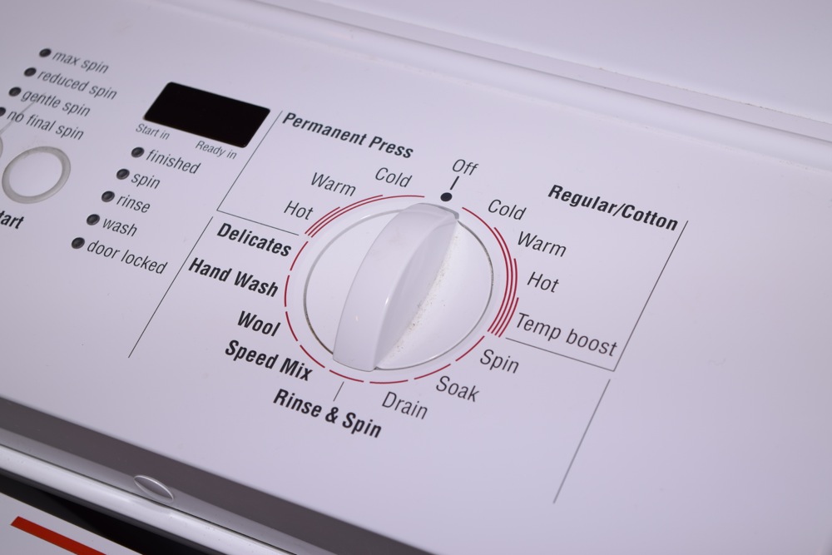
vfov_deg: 16.6
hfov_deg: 24.6
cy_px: 278
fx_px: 1907
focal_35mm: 82
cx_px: 416
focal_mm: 55
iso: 100
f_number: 6.3
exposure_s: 1/60
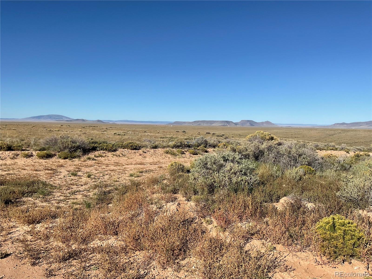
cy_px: 140
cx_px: 186
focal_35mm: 29
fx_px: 312
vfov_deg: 48.2
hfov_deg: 61.7
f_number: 1.8
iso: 16
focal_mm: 3
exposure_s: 1/2538
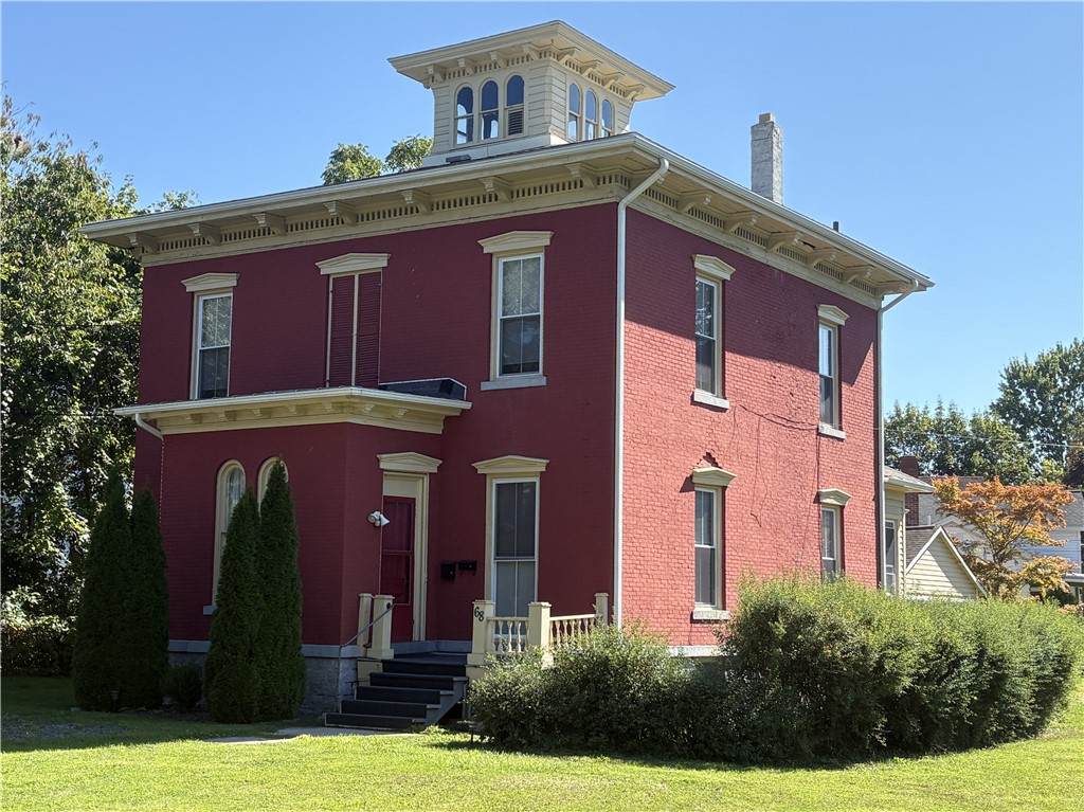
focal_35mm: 50
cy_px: 406
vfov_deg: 29.1
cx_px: 542
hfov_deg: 38.2
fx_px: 1565
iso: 50
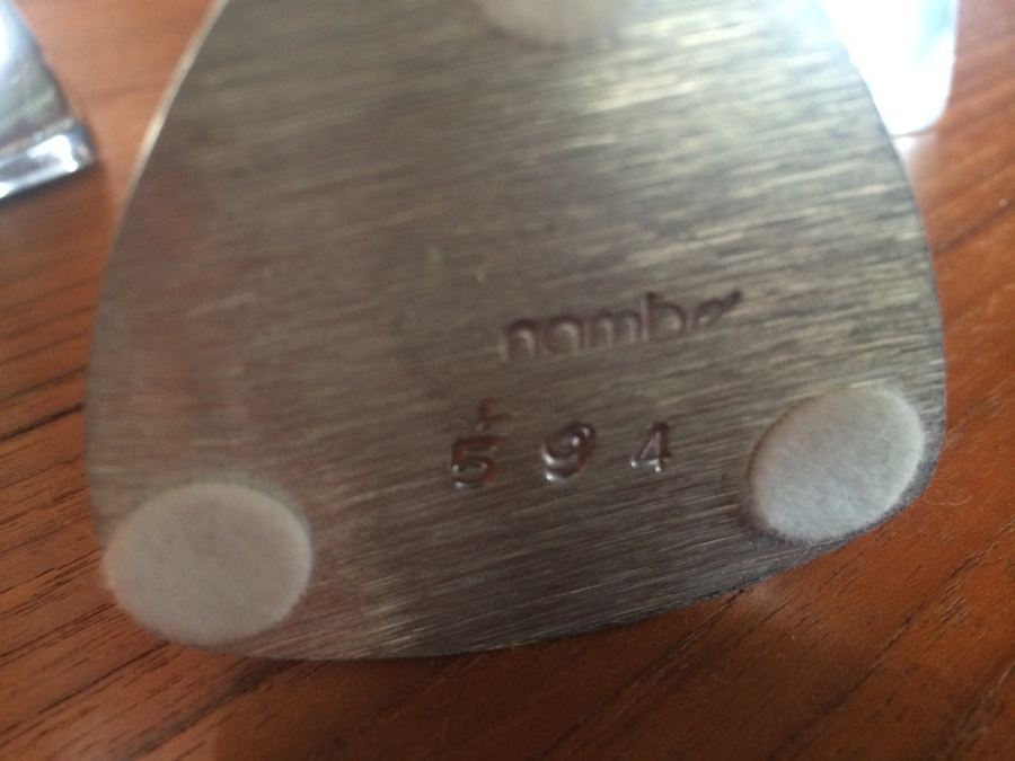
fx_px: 880
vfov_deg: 46.8
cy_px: 380
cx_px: 508
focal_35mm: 30
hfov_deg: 60.0
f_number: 2.2
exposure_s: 1/30
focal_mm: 4.12
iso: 200
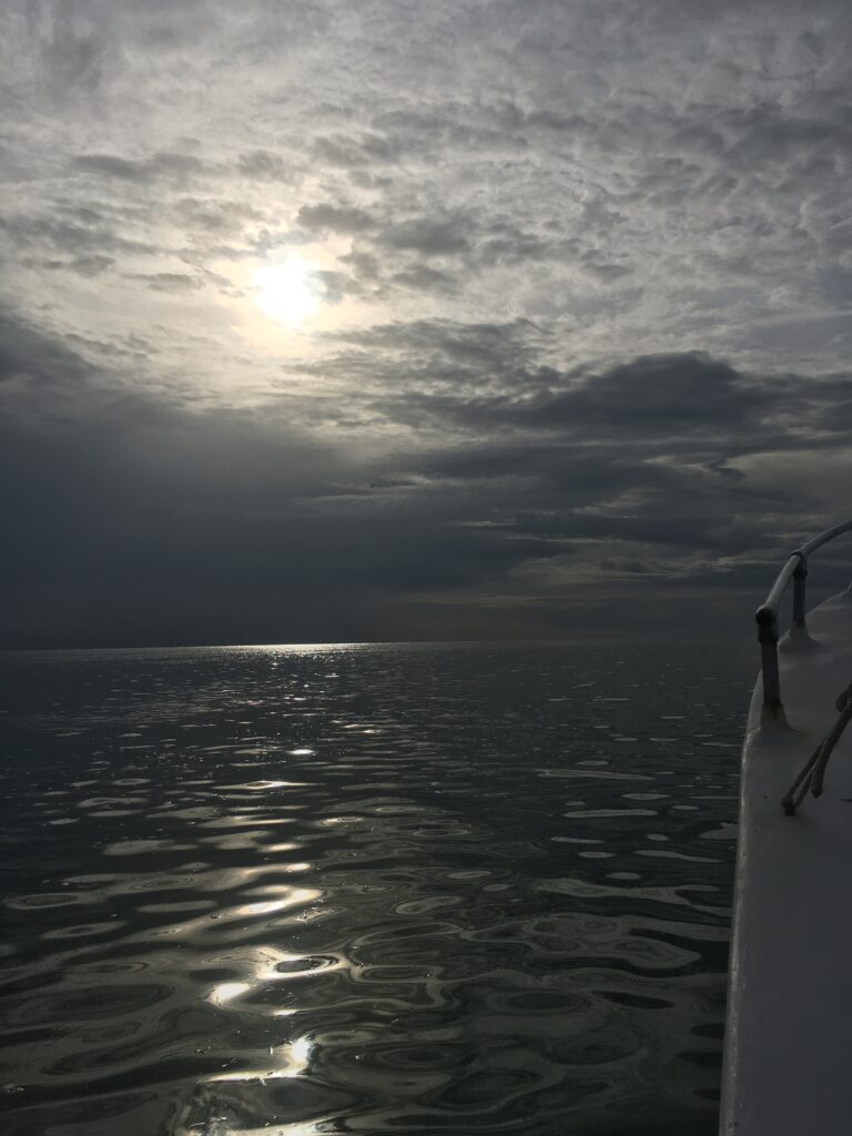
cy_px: 568
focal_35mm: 29
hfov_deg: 48.2
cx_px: 426
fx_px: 952
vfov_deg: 61.7
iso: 25
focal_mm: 4.15
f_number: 2.2
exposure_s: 1/8547
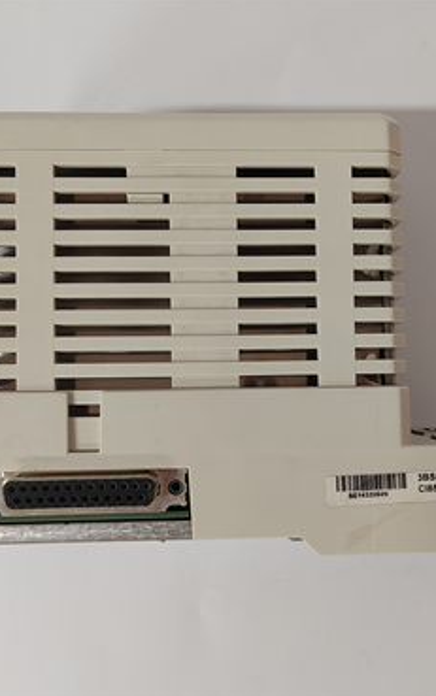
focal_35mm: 33
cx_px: 249
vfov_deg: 58.1
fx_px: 627
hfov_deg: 38.3
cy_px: 350
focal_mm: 5.52
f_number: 1.9
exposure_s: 1/100
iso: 2378
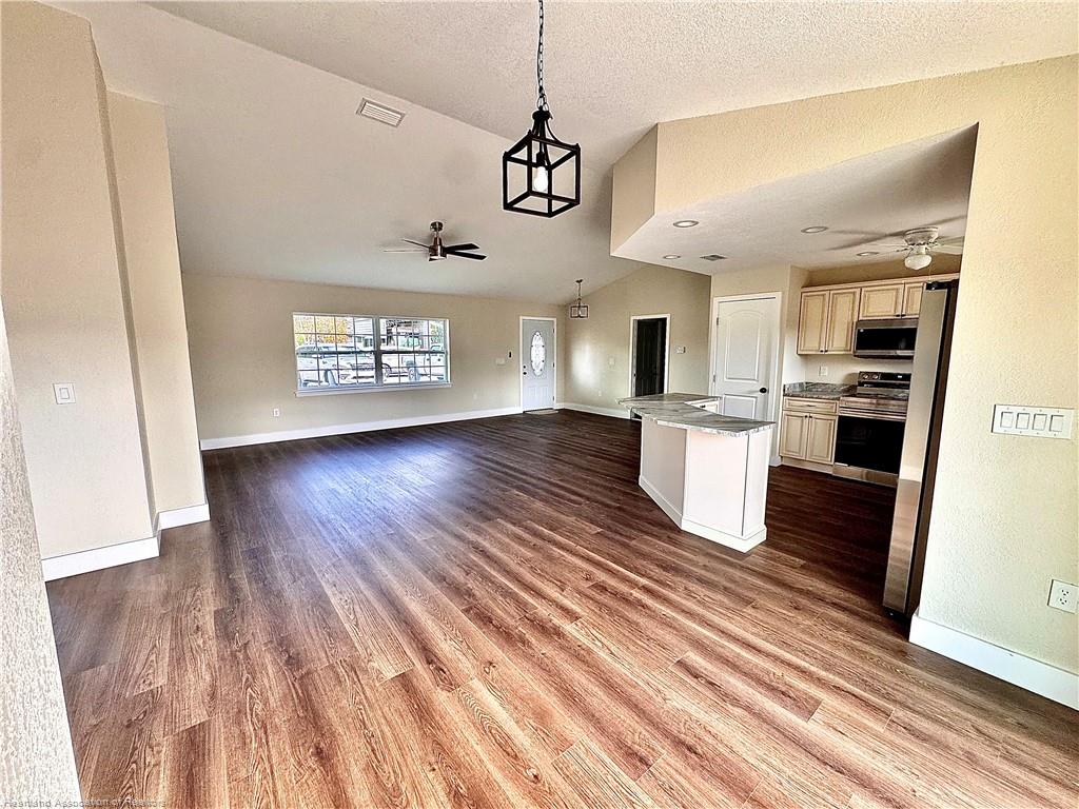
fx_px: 436
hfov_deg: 102.1
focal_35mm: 14
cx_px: 540
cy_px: 404
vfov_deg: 85.7
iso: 160
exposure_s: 1/99
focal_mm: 2.22
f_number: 2.2
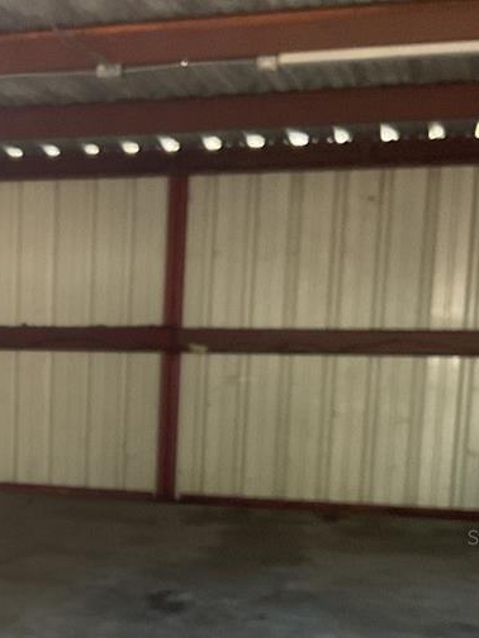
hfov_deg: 20.5
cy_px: 537
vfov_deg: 27.4
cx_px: -13
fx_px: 1273
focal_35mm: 69
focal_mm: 3
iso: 160
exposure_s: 1/60
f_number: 1.8
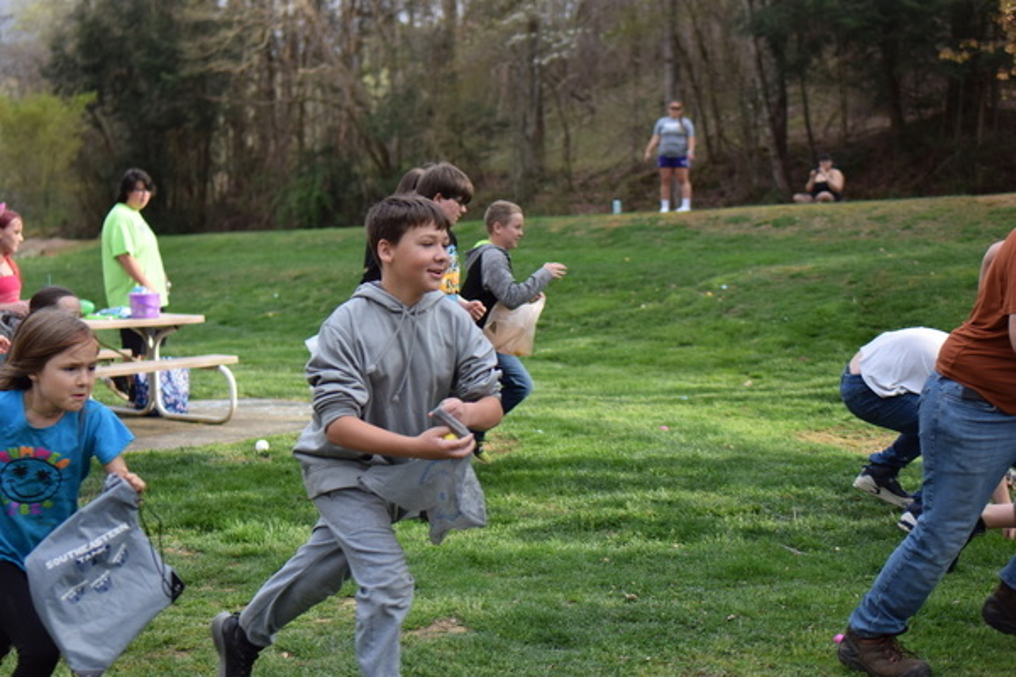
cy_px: 338
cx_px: 508
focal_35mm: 52
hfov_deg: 37.9
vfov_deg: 25.8
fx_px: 1482
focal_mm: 35
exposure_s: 1/1250
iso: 110
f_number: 2
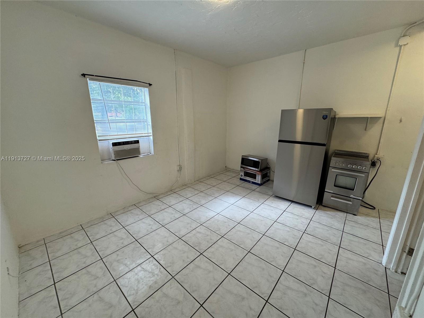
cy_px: 159
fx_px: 171
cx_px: 212
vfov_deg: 85.7
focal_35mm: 14
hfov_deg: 102.1
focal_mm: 2.22
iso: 125
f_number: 2.2
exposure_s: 1/120
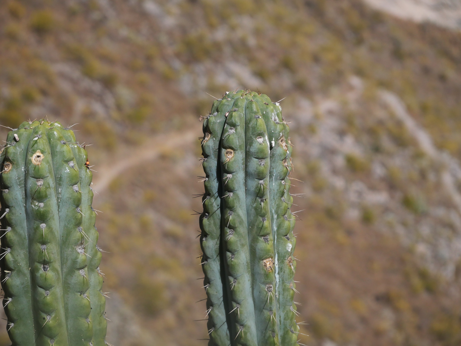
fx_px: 1598
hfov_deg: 16.4
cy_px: 173
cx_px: 230
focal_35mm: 120
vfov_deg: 12.3
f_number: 5.6
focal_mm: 60
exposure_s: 1/5000
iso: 1000
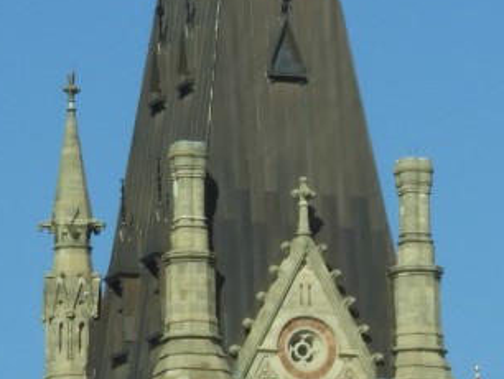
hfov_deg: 3.6
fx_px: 7883
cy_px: 496
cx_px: 768
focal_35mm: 541
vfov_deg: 2.7
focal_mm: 20.6
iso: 100
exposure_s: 1/640
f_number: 5
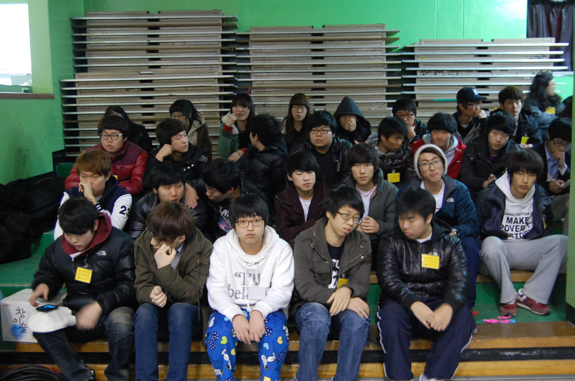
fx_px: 718
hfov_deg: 43.7
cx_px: 288
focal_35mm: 45
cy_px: 190
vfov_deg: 29.8
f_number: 4.2
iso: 1600
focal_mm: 30
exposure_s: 1/8
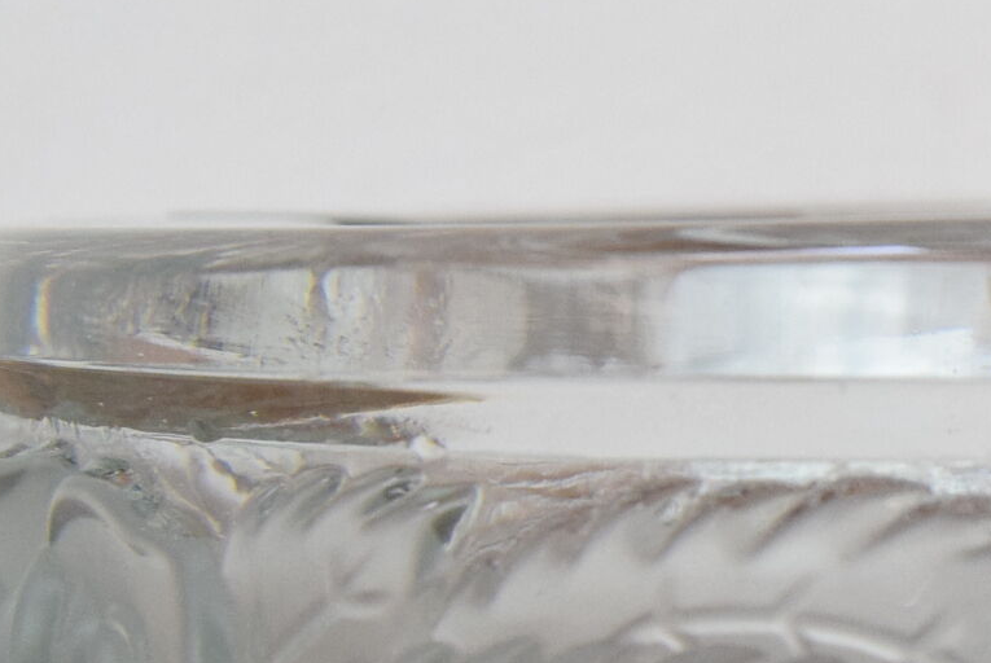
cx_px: 1304
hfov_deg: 15.1
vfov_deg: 10.6
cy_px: 469
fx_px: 3555
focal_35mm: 129
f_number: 8
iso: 1600
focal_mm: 22
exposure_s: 1/250
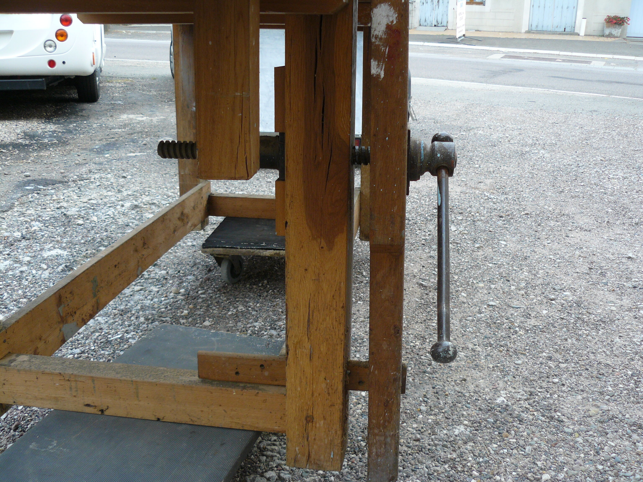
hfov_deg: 51.4
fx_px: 669
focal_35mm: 36
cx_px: 322
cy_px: 241
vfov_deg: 39.7
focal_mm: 6
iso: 100
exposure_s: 1/60
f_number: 2.8
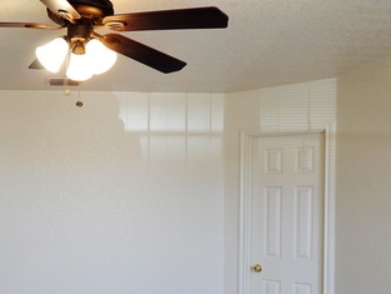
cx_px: 75
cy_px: 215
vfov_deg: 30.5
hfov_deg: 38.8
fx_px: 531
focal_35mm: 47
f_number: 3
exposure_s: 1/30
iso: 125
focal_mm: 4
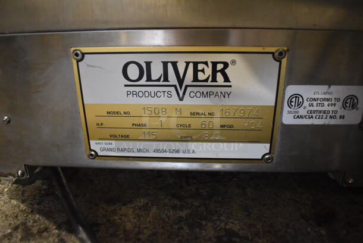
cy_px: 122
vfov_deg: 48.0
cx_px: 182
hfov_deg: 67.3
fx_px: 273
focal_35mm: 27
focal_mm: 18
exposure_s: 1/60
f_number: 4
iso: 3200
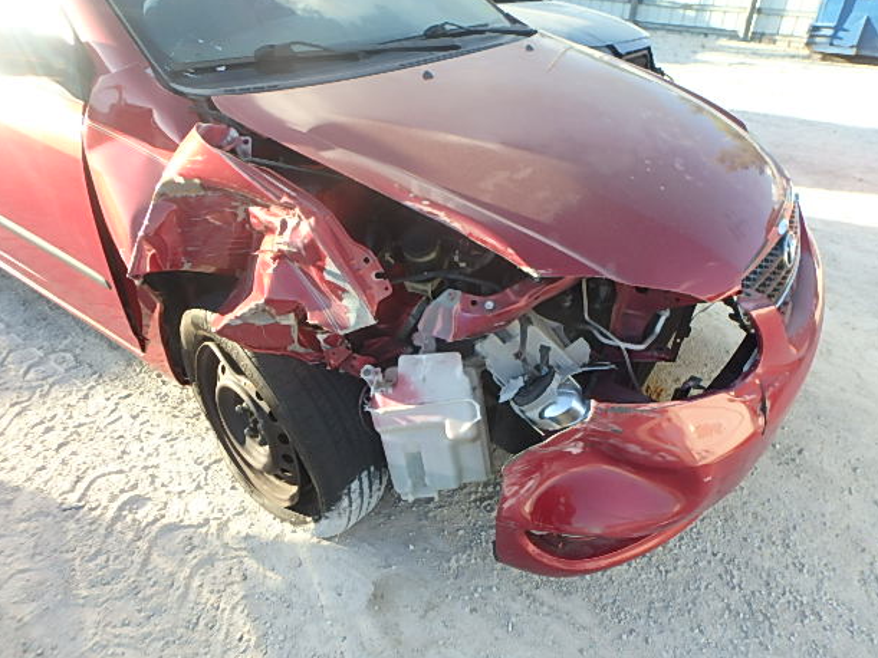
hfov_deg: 76.4
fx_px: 558
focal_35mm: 22
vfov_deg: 61.1
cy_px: 338
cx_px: 450
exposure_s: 1/160
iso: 125
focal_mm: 3.7
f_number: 3.5
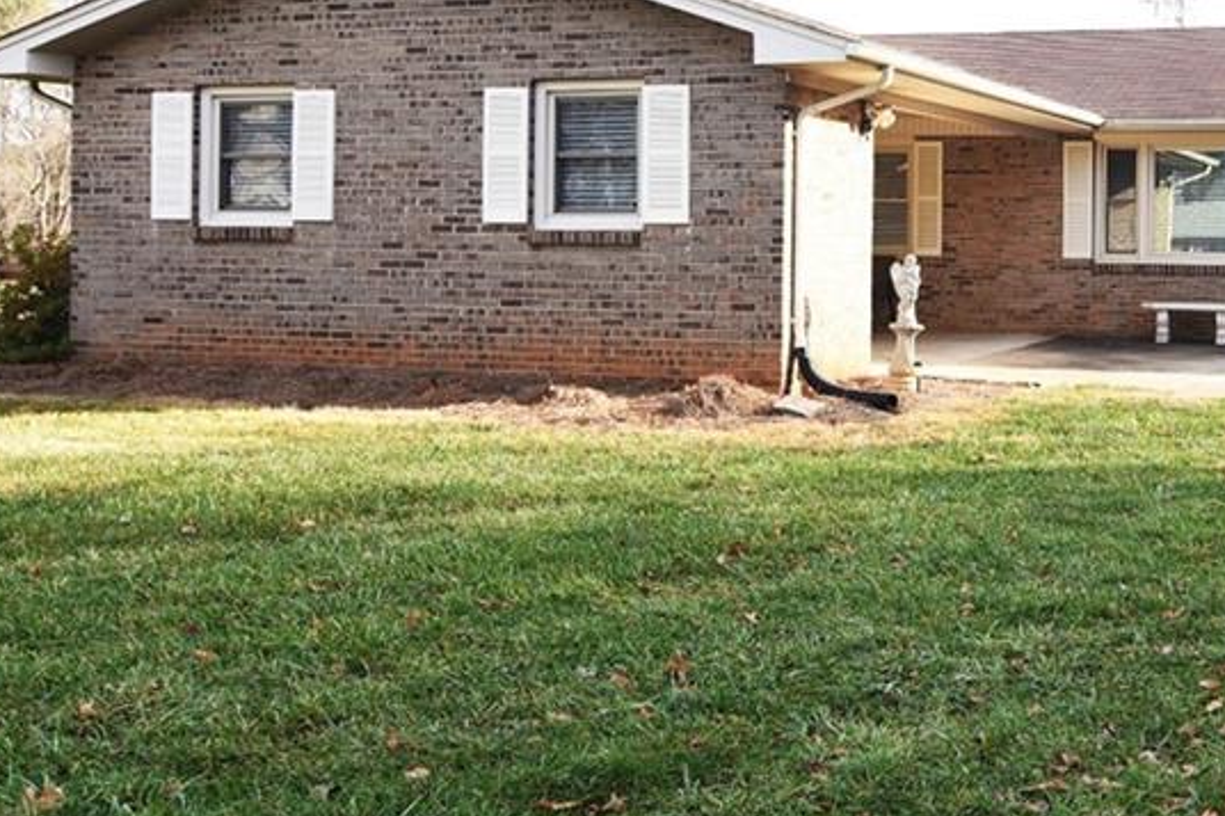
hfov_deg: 42.8
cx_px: 1028
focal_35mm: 43
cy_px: 190
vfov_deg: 30.6
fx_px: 1461
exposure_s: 1/200
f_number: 4
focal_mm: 15
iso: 100
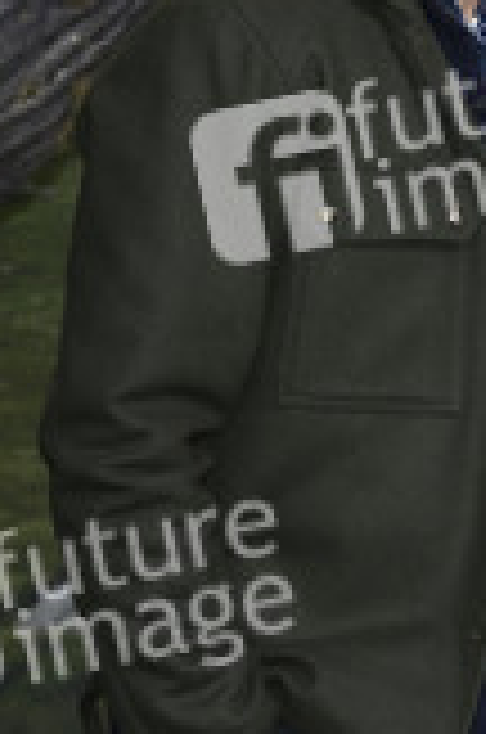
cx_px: 554
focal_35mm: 209
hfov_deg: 6.5
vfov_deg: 9.9
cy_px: 383
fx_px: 4250
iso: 640
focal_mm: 85
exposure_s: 1/250
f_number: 5.6
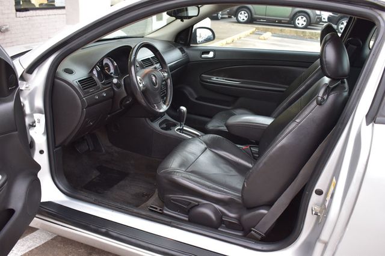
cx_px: 192
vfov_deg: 39.9
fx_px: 353
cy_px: 128
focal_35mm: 33
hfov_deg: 57.2
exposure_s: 1/15
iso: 560
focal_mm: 22
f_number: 6.3
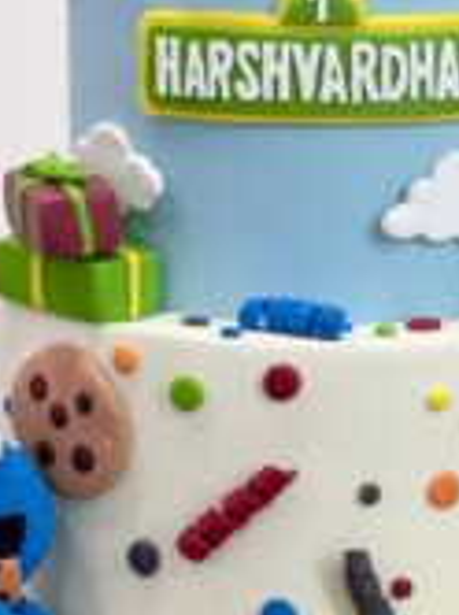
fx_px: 3651
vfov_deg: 9.6
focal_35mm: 206
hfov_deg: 7.2
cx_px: 322
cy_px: 94
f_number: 2.2
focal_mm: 7.5
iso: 100
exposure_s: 1/100
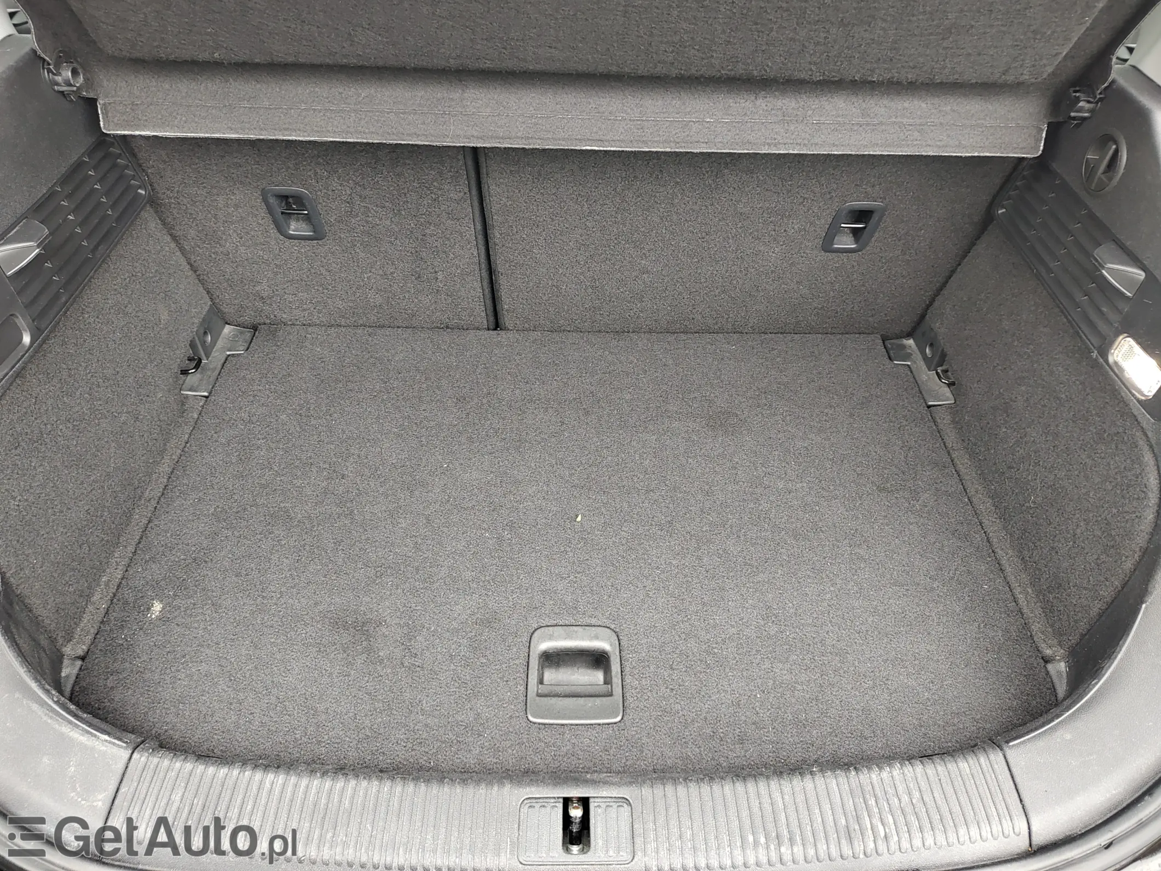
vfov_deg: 58.9
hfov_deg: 73.9
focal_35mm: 23
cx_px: 580
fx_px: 771
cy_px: 436
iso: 453
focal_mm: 5.56
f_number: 1.8
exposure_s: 1/50
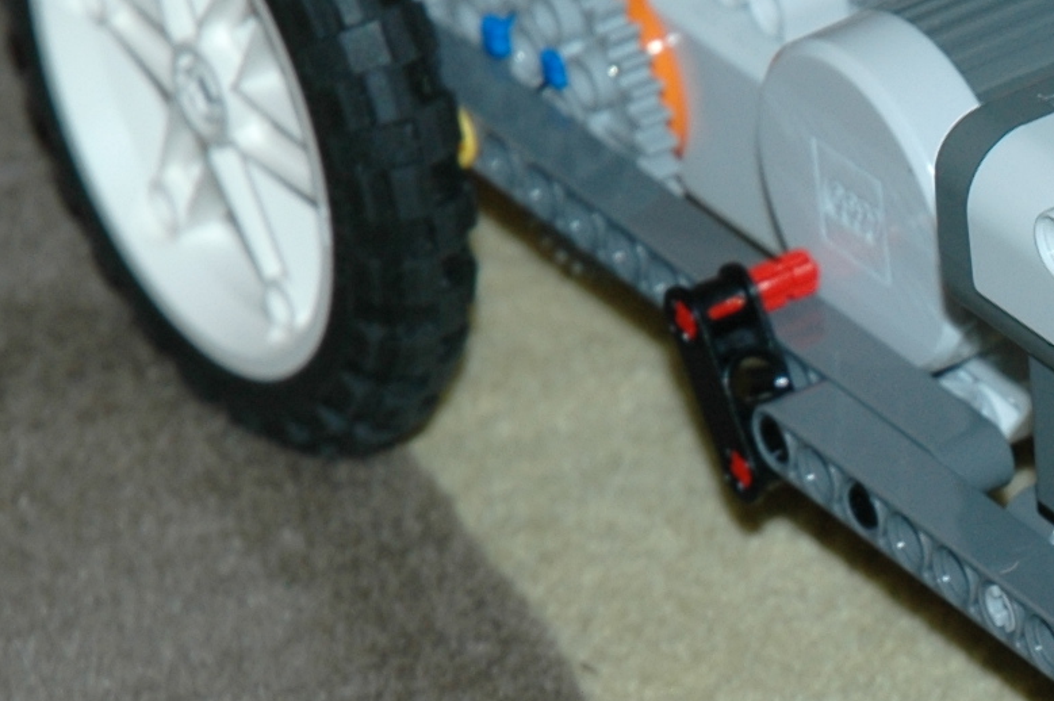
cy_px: 487
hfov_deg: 5.7
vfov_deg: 3.8
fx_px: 10502
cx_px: 1356
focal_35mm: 359
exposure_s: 1/60
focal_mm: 62
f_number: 6.3
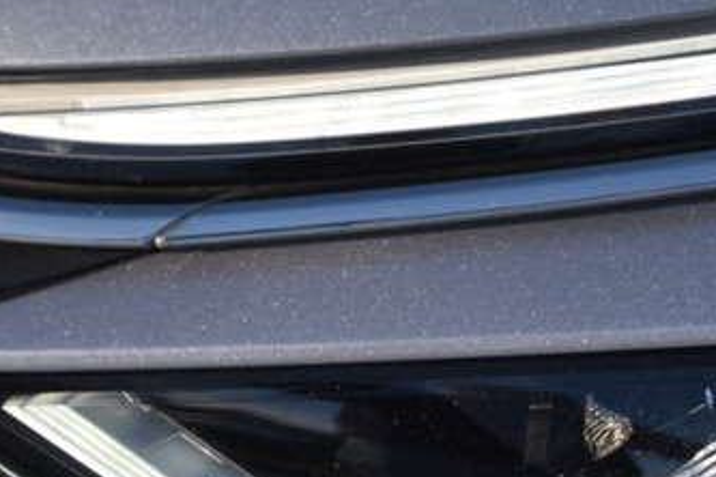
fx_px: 10998
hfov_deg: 3.7
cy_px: 678
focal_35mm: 553
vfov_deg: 2.5
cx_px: 821
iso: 200
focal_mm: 120
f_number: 9
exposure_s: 1/320
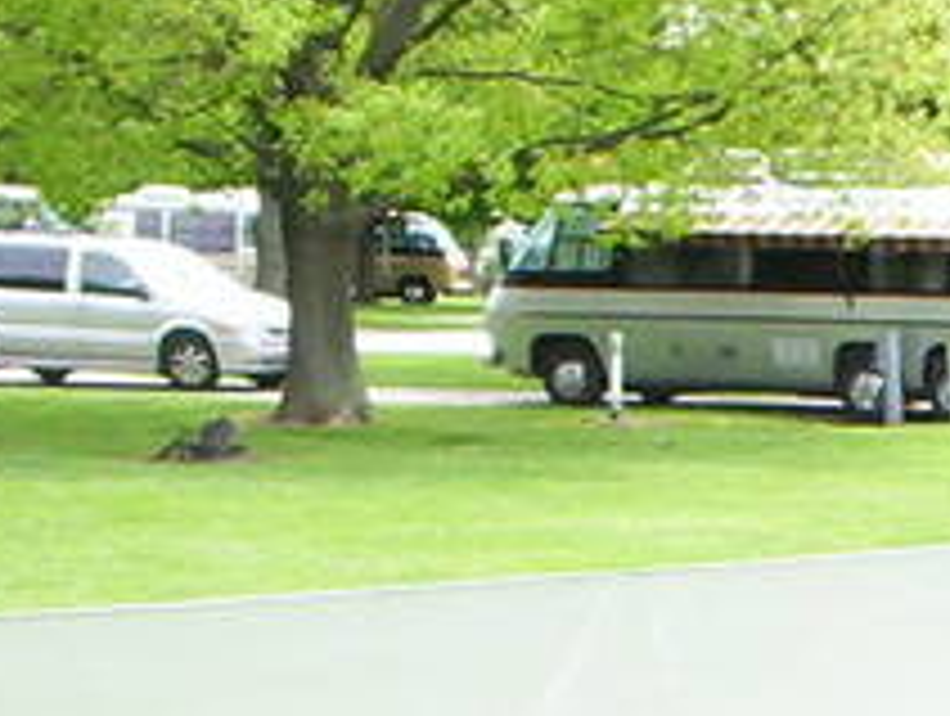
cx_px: 1648
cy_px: 1065
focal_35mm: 146
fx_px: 4014
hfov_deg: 12.5
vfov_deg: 9.9
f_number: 4.5
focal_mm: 4.99
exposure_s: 1/172
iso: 100
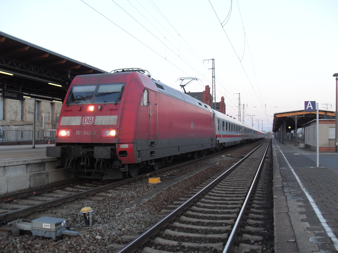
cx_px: 169
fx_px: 332
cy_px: 126
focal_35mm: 34
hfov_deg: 54.0
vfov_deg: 41.8
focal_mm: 6.3
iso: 100
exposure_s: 1/45
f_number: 2.8
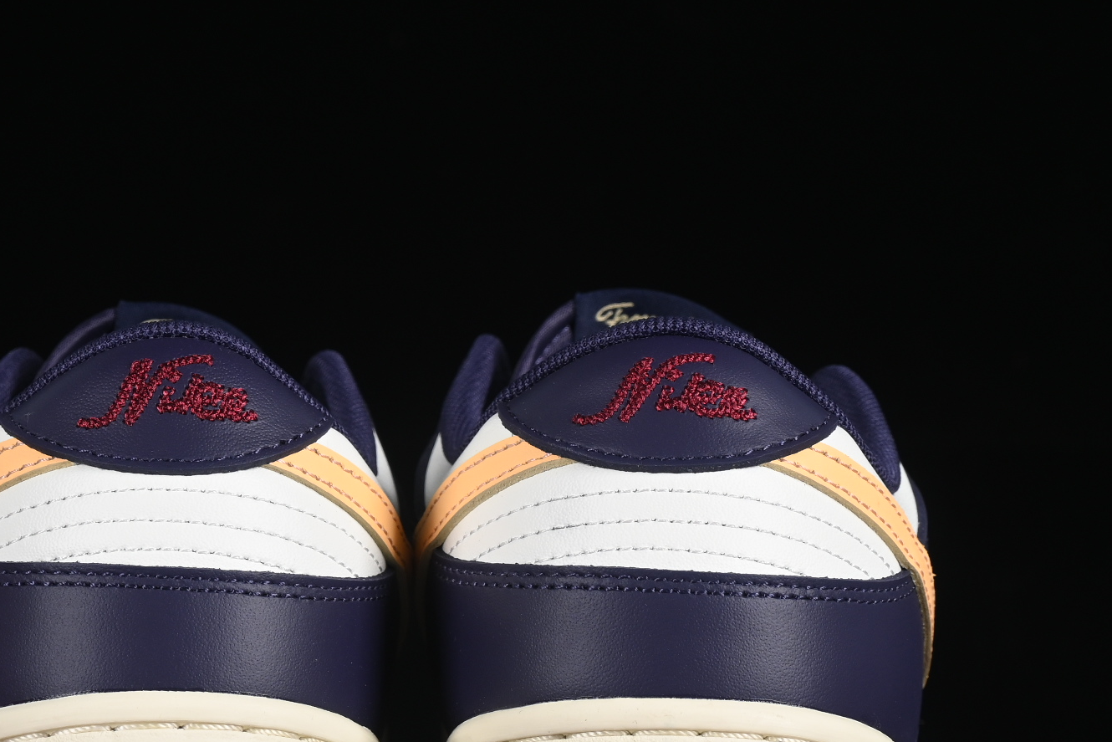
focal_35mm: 157
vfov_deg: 8.7
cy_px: 425
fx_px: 4850
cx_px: 393
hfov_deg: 13.1
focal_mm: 50
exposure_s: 1/80
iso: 160
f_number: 7.1
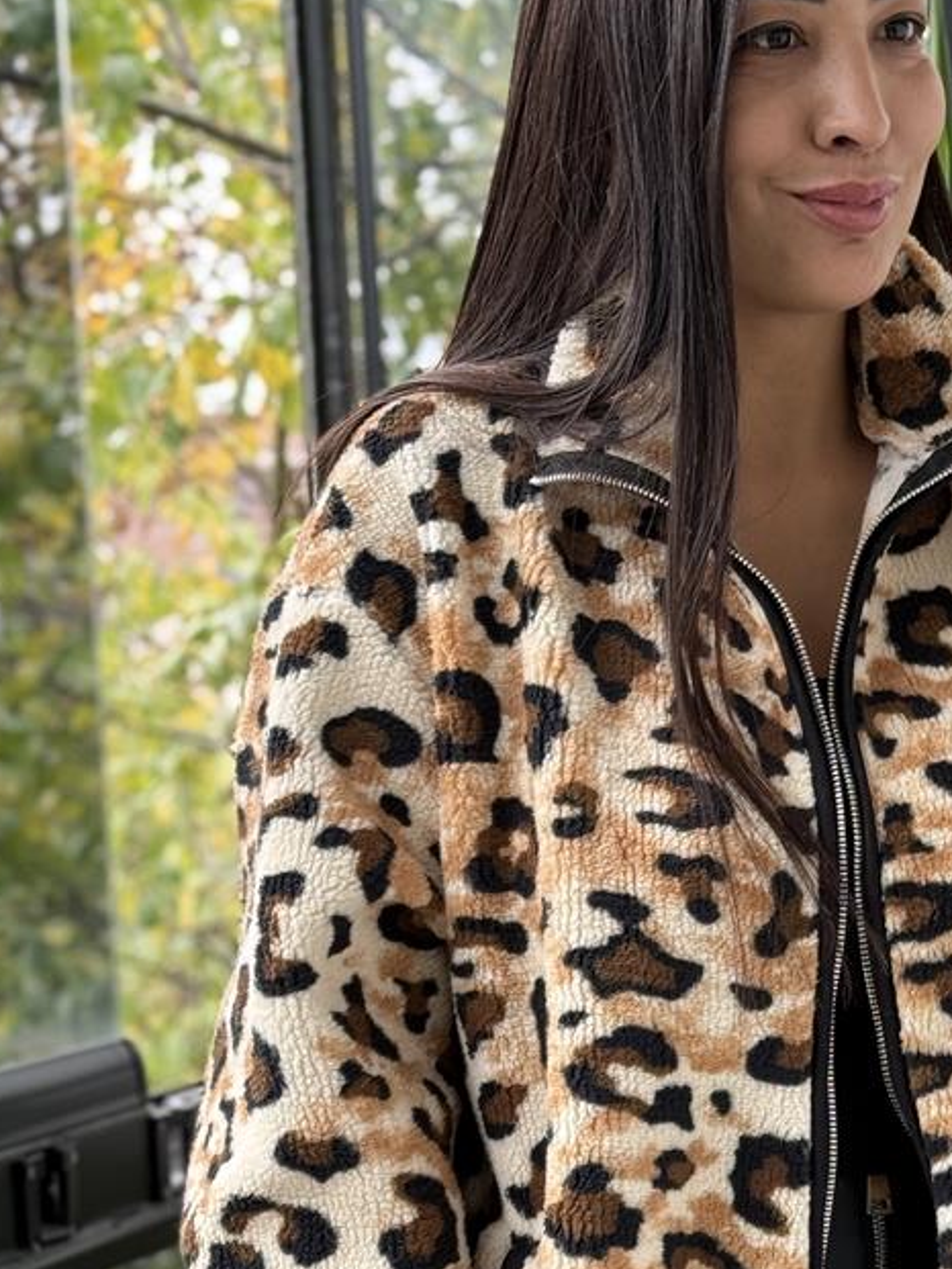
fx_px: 3776
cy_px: 980
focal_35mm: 103
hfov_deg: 14.2
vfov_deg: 18.9
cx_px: 876
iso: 50
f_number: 1.78
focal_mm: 6.76
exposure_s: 1/122
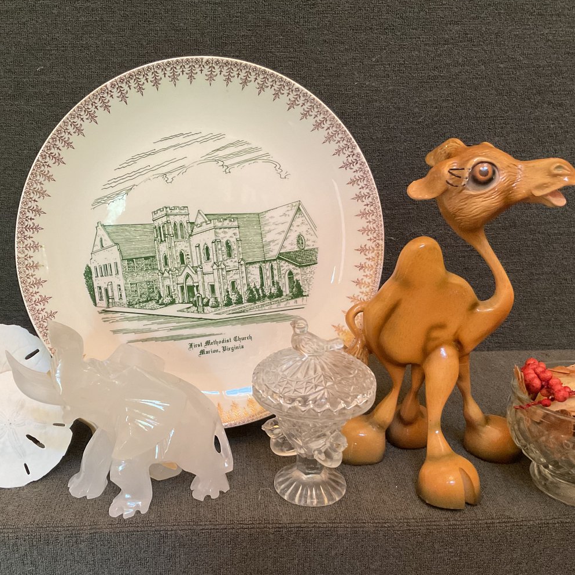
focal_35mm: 39
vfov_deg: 42.8
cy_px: 321
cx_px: 202
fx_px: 733
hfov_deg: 42.4
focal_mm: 3
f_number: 1.8
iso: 200
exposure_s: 1/60
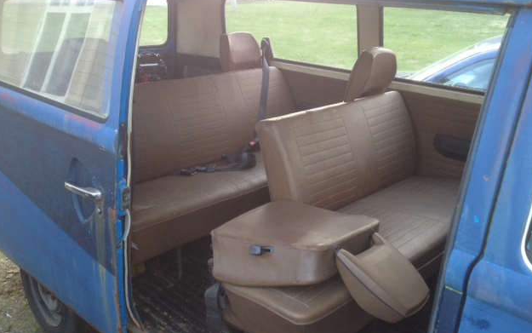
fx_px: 551
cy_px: 168
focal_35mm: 38
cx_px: 269
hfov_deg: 51.5
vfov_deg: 33.6
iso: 64
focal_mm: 4.28
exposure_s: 1/40
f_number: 2.4
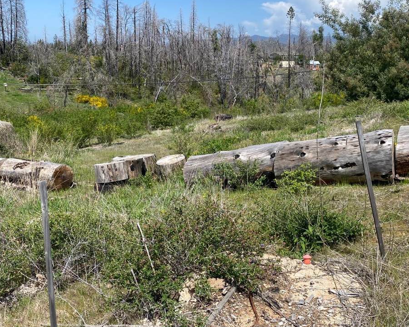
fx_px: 436
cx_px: 218
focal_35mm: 36
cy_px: 143
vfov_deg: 41.1
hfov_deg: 50.2
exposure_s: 1/2967
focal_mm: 4.25
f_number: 1.8
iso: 32
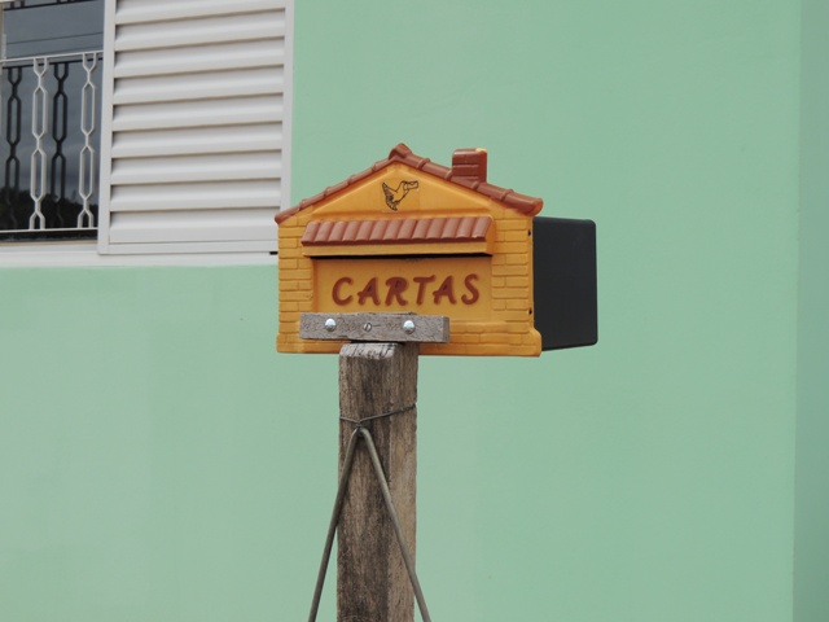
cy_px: 311
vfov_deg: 19.6
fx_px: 1796
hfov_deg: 26.0
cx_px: 414
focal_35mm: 75
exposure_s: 1/800
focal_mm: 13.3
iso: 100
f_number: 3.9
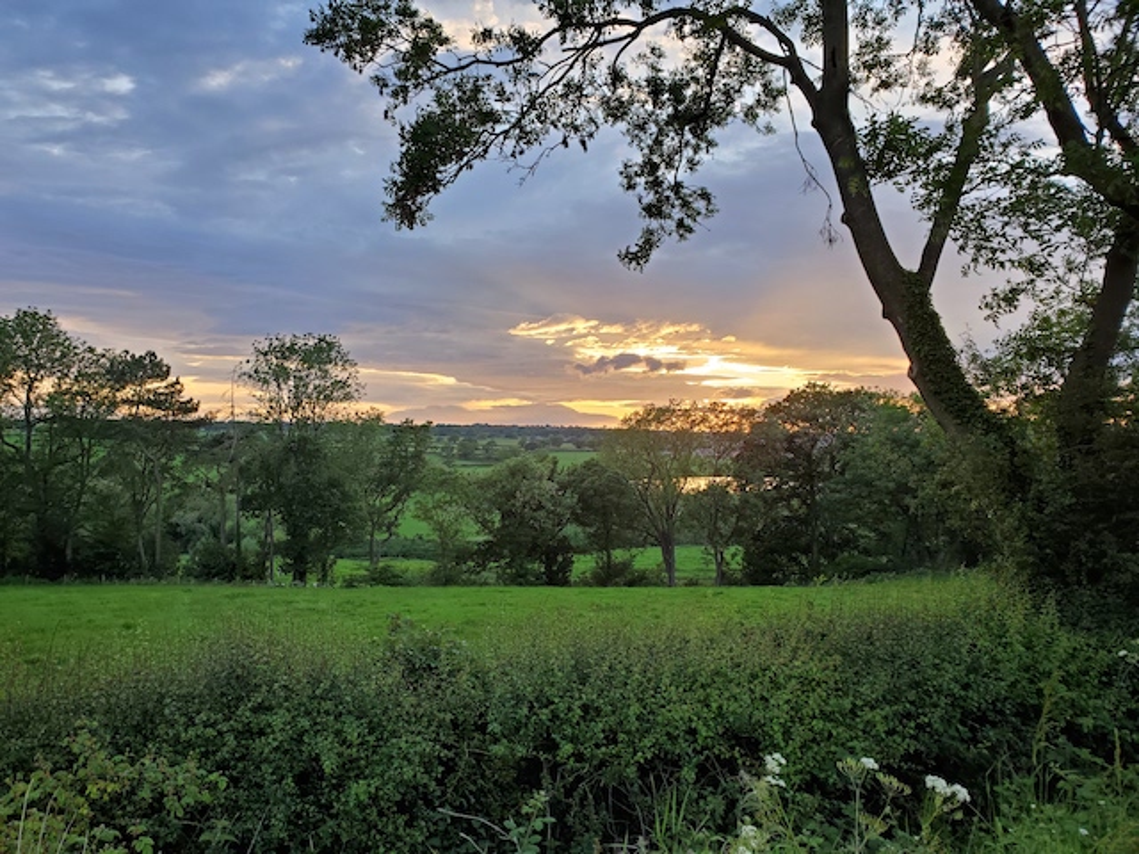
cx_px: 570
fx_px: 856
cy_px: 427
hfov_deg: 67.3
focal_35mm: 26
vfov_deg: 53.1
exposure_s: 1/70
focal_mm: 4.3
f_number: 2.4
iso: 50
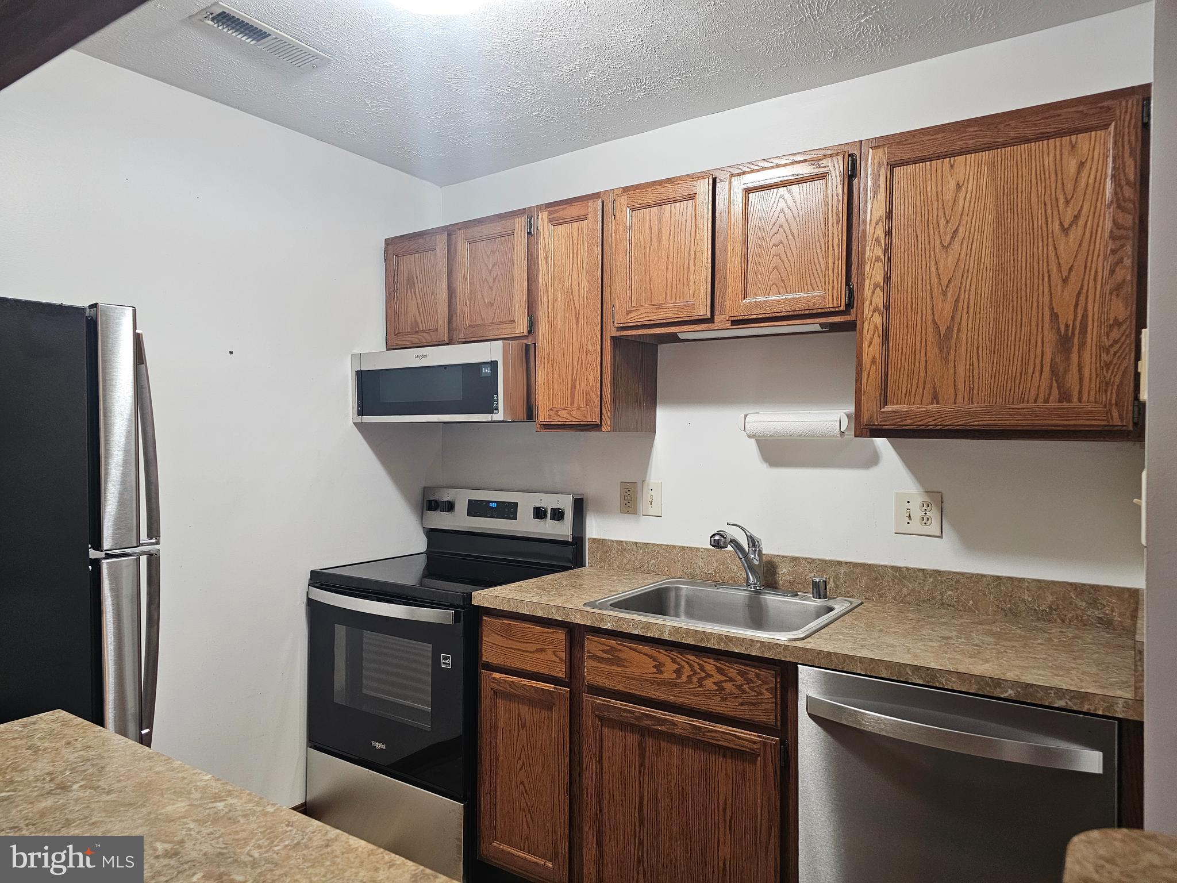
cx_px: 588
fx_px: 782
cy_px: 442
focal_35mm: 23
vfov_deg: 58.9
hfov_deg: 73.9
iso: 400
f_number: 1.7
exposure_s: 1/120
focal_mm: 6.3
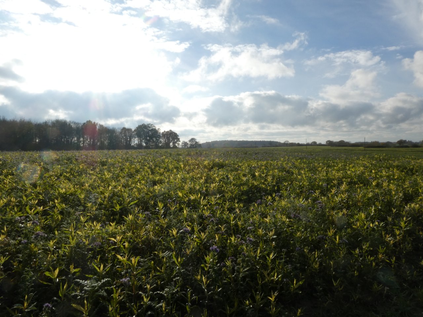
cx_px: 212
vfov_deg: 56.8
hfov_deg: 71.6
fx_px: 293
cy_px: 158
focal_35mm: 24
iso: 80
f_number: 8
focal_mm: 4.3
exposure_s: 1/320
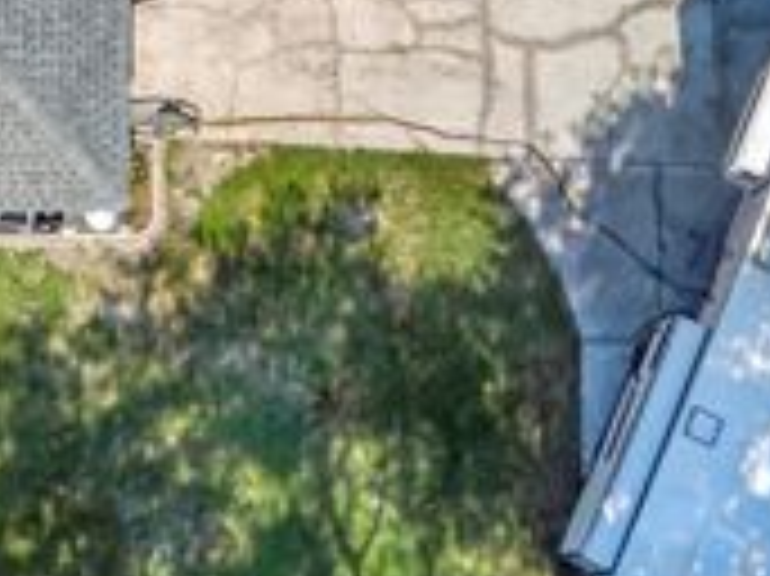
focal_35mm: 99
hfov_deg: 19.7
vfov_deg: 13.3
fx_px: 2201
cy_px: -502
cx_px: 191
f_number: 2.8
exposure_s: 1/125
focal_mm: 4.5
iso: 100
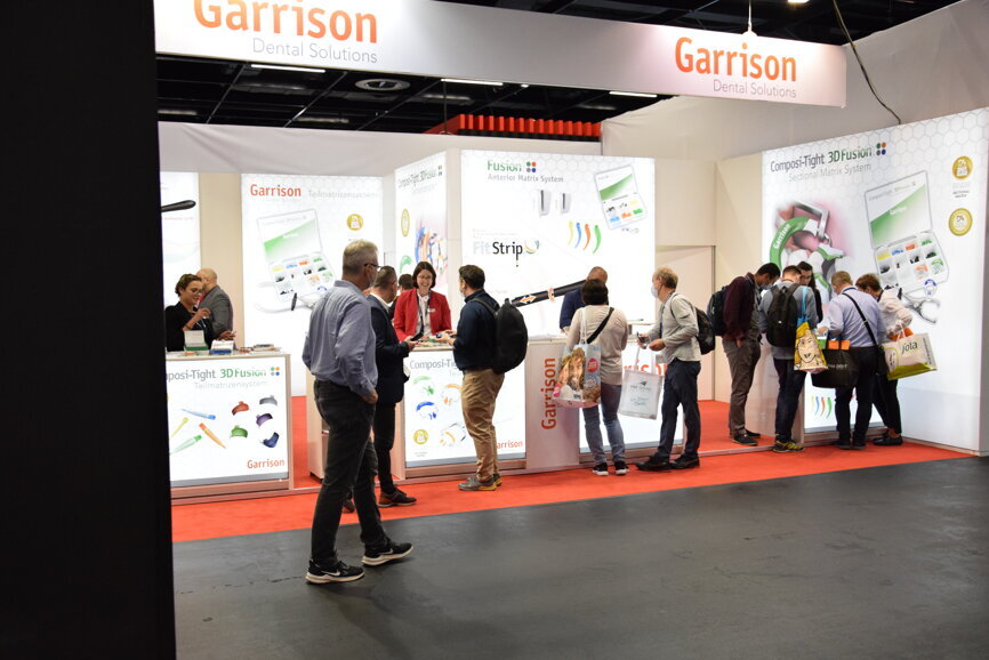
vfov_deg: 36.9
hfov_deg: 53.1
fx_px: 989
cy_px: 330
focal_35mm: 36
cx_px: 494
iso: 2500
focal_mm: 24
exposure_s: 1/250
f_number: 5
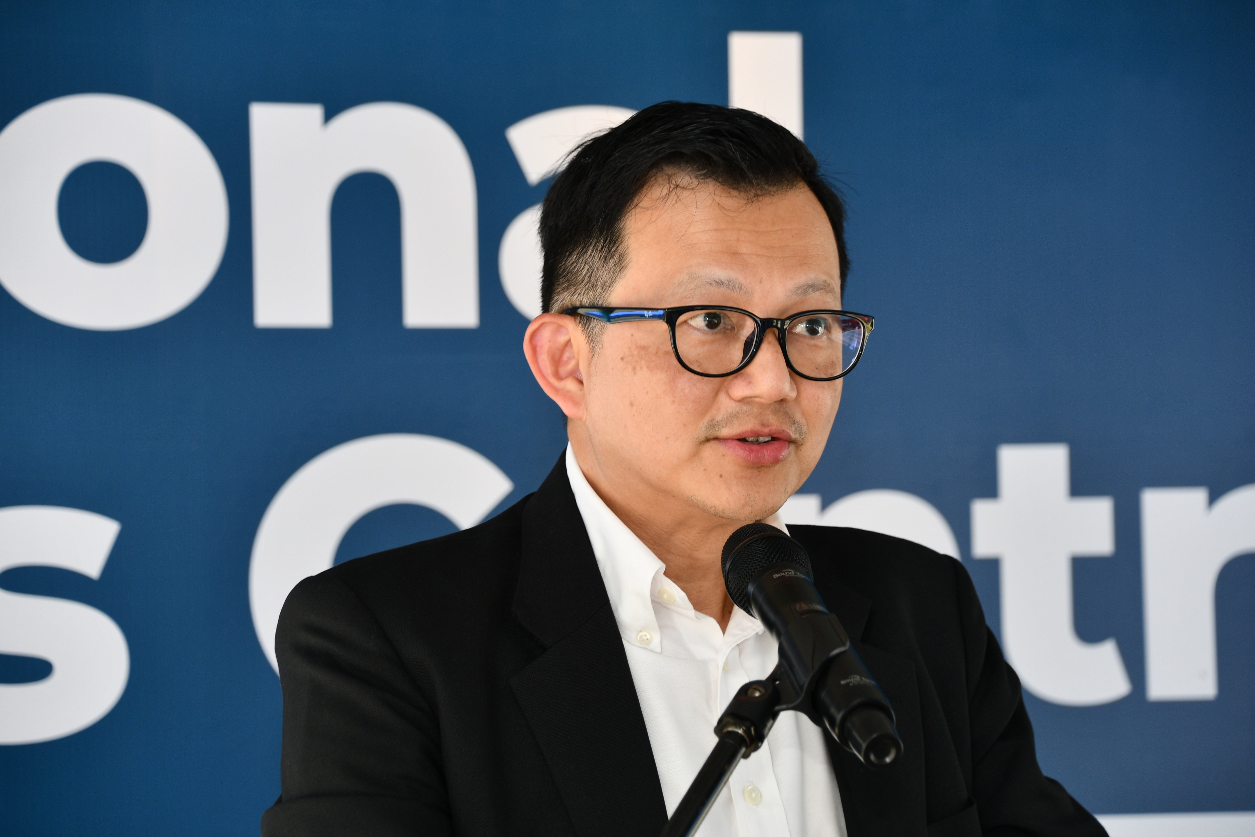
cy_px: 418
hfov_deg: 13.7
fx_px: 5229
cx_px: 628
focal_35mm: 150
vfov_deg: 9.1
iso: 160
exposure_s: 1/60
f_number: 5.6
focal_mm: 100
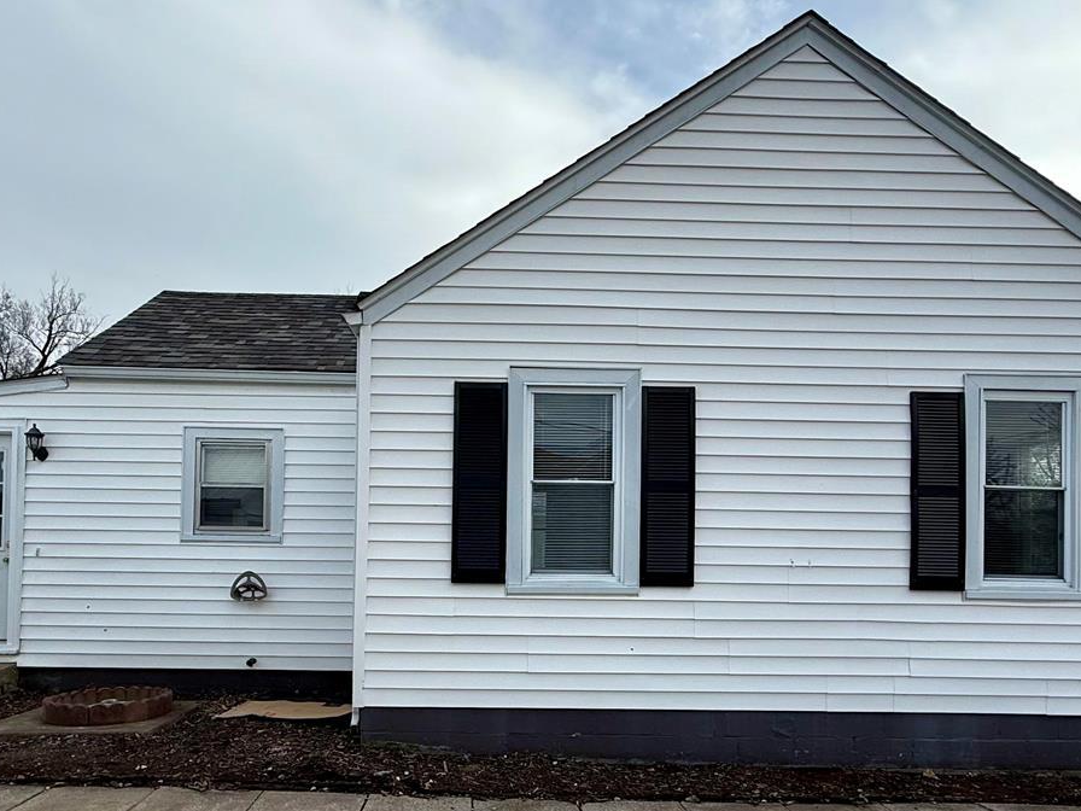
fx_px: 781
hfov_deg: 69.3
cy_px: 549
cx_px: 509
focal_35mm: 25
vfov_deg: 53.7
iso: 50
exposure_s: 1/955
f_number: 2.2
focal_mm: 2.22
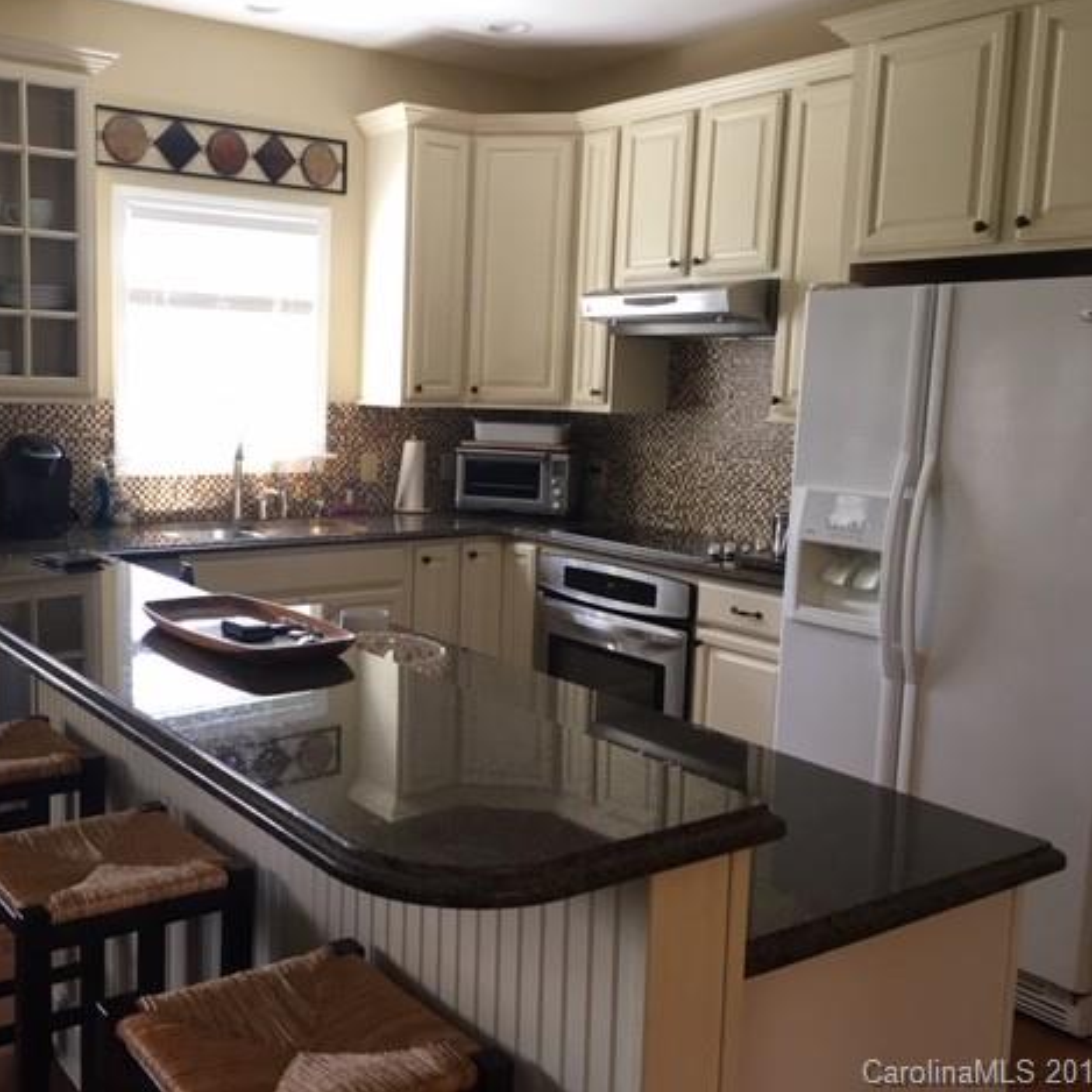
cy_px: 536
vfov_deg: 47.2
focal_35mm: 35
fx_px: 1249
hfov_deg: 46.6
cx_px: 384
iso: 64
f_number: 2.2
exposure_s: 1/30
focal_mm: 4.15
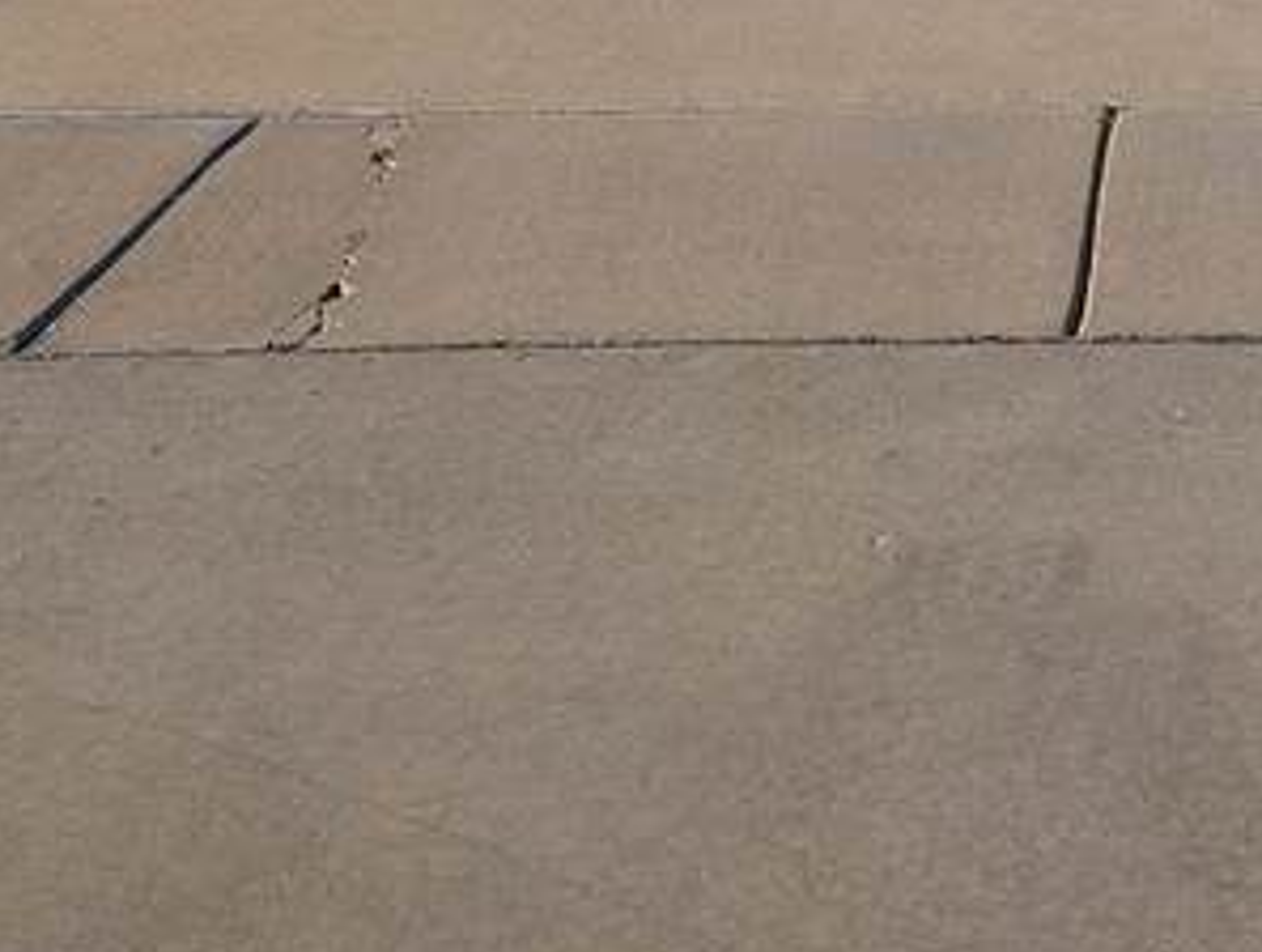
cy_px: -931
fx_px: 3763
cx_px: 1880
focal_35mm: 103
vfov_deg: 12.7
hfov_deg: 17.2
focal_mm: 6.9
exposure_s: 1/1418
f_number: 1.68
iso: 21
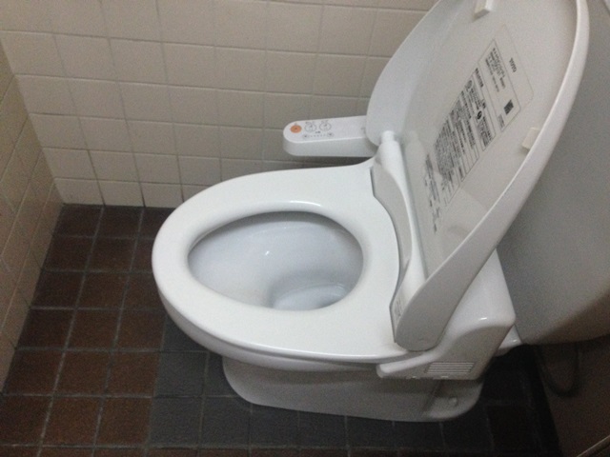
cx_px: 305
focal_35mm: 33
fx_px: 582
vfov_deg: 42.9
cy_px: 228
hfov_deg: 55.4
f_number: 2.4
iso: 400
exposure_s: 1/20
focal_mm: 4.12
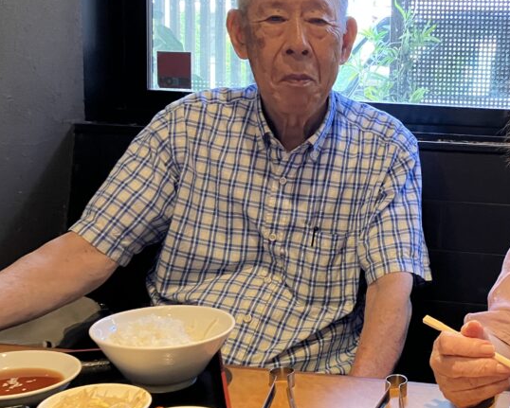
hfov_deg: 34.6
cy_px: 202
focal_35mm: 52
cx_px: 424
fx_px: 785
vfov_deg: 29.2
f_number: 1.8
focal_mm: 3.99
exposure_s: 1/40
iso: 250
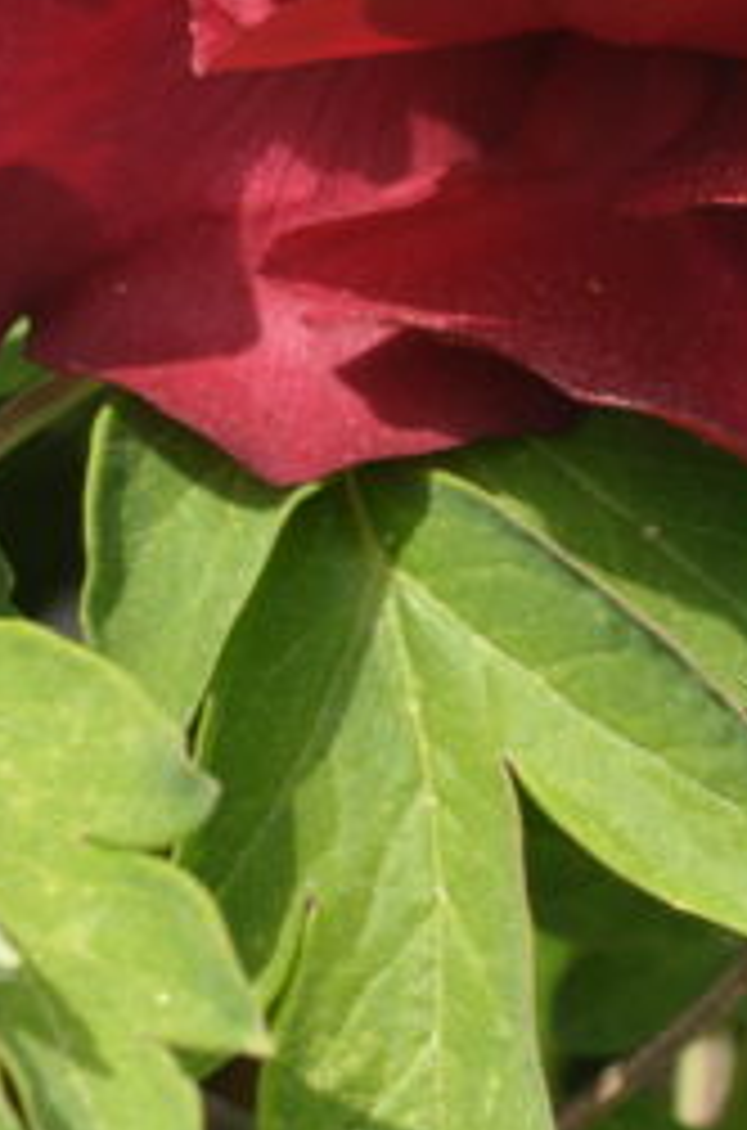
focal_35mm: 303
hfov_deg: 4.5
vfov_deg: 6.8
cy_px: -331
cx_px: 810
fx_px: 9483
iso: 320
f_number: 10
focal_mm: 70
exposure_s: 1/250
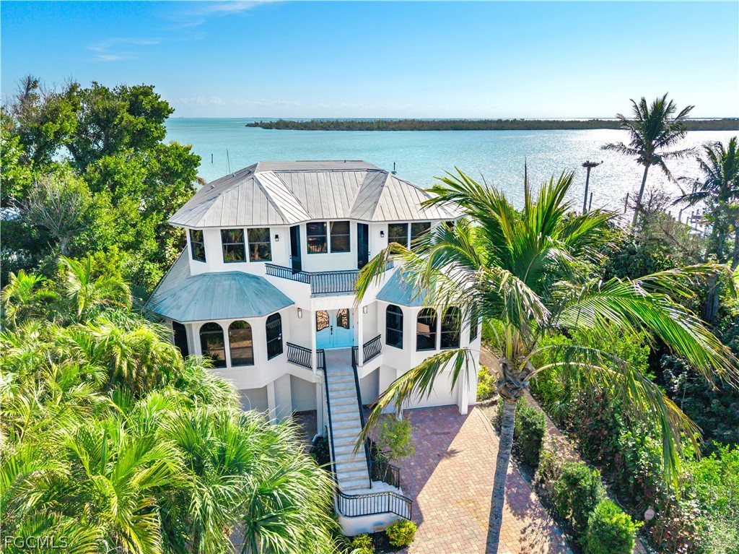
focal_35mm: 24
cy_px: 277
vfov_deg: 56.8
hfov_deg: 71.6
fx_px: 512
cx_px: 370
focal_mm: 8.67
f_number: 1.8
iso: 100
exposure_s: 1/500
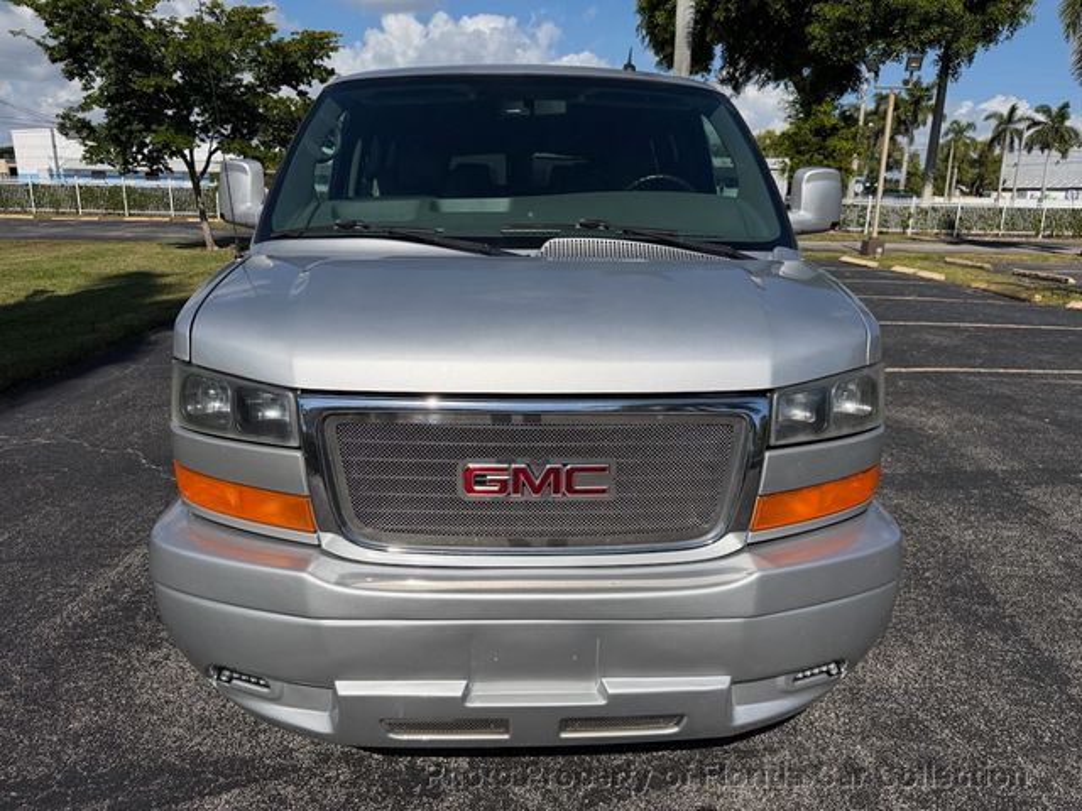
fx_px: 750
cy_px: 406
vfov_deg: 56.8
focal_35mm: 24
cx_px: 541
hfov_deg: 71.6
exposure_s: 1/10309
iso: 100
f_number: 1.78
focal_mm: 6.76
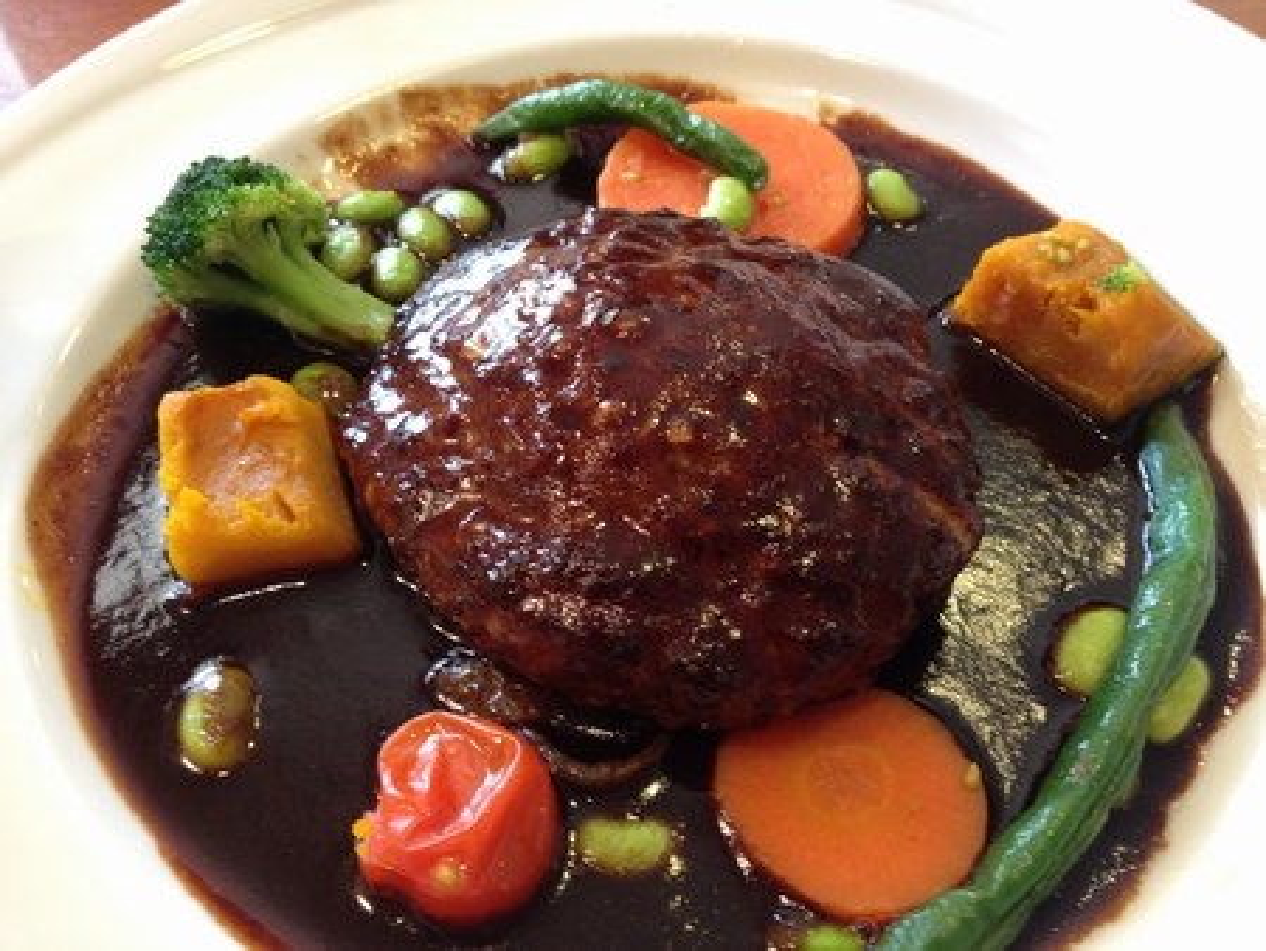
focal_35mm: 35
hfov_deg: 52.6
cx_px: 633
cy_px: 476
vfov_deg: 40.7
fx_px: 1281
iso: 80
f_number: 2.4
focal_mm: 4.28
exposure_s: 1/20
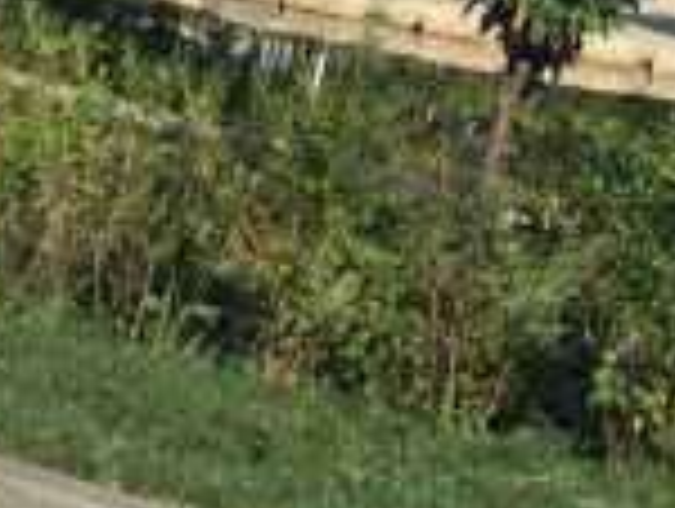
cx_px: 860
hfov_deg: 14.1
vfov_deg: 10.2
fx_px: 2637
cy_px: -497
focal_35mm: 135
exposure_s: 1/1721
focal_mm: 4.15
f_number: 2.2
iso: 32
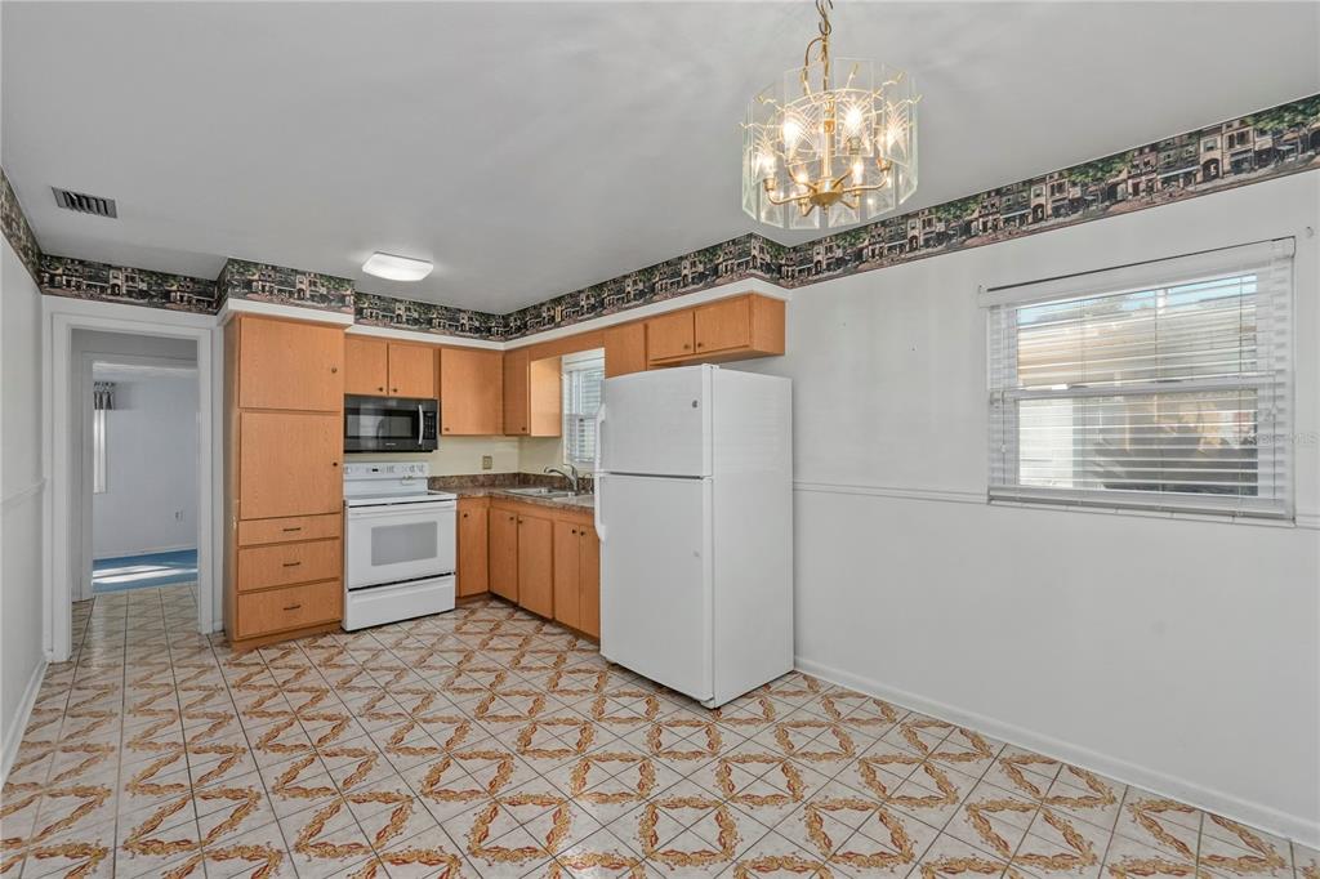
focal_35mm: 15
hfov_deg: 100.4
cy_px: 440
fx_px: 550
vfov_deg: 77.3
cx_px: 660
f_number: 11
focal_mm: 10
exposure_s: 1/3
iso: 400
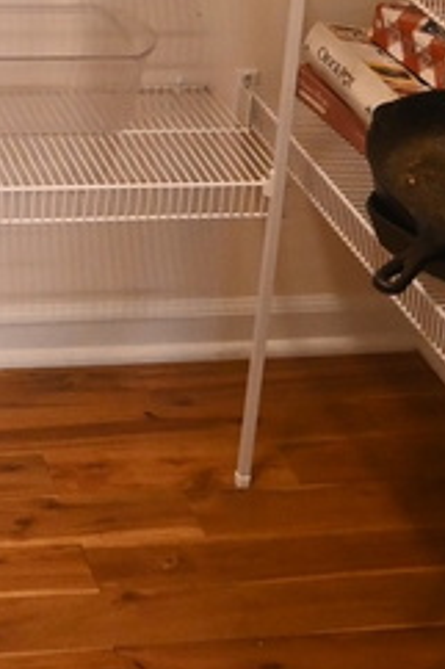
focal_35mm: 107
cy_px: -235
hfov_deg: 12.5
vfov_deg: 17.7
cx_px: -100
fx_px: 1987
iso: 2200
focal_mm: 16
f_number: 3.5
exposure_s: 1/125
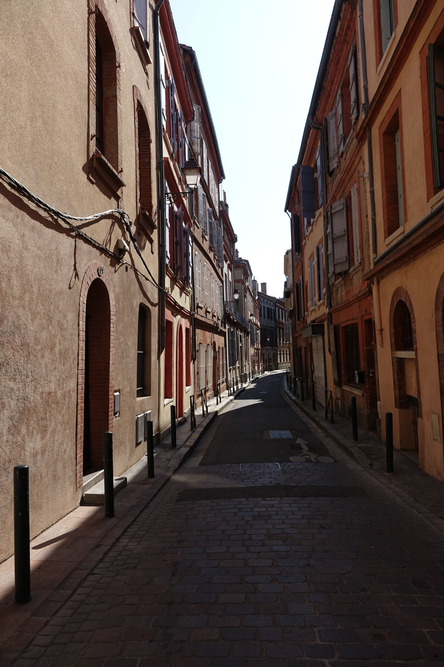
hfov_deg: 53.1
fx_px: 444
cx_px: 222
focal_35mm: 24
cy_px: 334
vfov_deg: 73.7
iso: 125
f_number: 4
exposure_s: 1/800
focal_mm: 8.8
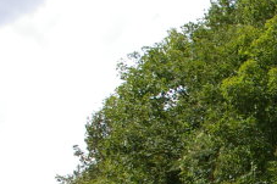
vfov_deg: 14.1
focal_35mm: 95
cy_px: 191
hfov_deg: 19.8
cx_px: 356
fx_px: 730
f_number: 8
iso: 200
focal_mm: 18
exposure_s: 1/180
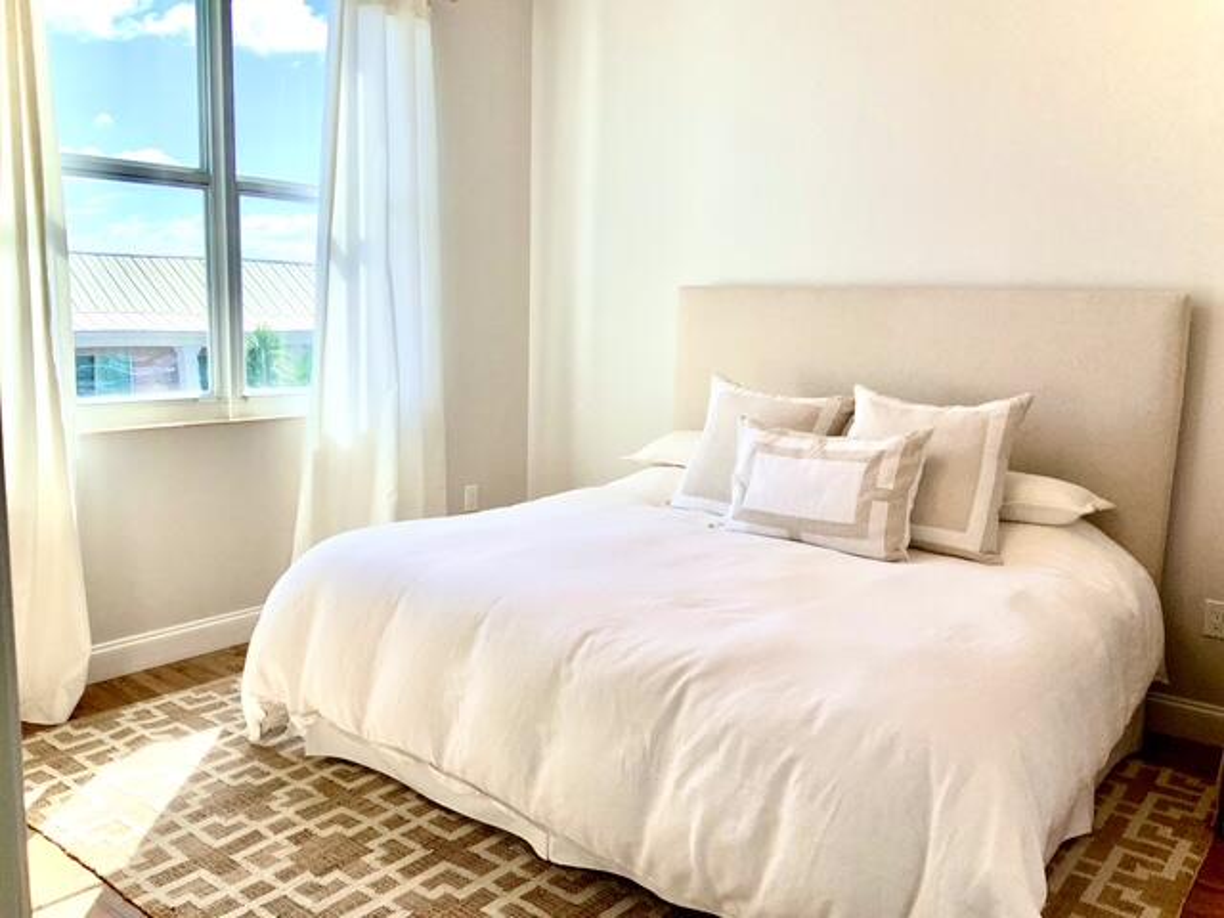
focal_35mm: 29
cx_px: 612
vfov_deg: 48.2
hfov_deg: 61.7
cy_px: 459
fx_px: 1025
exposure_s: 1/457
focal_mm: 3
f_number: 1.8
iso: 16
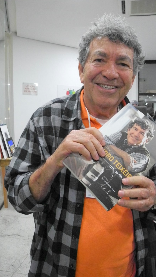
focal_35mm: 31
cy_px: 139
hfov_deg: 37.7
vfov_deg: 62.6
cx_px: 90
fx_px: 228
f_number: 2.8
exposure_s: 1/20
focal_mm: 6
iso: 800
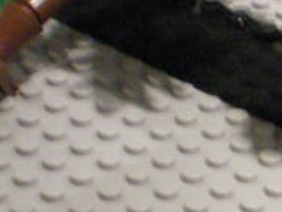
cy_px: 77
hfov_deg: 11.0
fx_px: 1320
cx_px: 582
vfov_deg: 9.2
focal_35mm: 162
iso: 400
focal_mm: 6.3
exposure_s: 1/10
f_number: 3.1
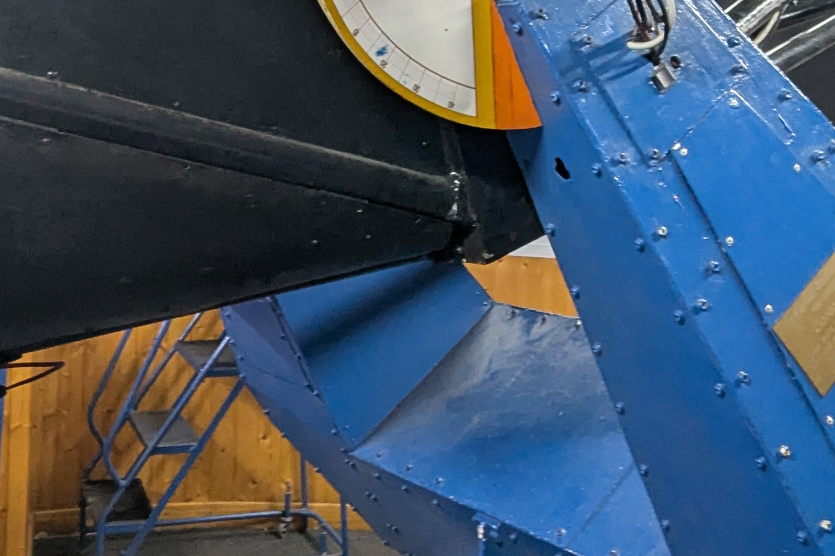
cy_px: 72
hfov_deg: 40.3
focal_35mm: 49
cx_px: 395
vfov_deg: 26.7
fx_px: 1136
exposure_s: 1/33.3
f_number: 2.2
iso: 191
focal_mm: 2.35
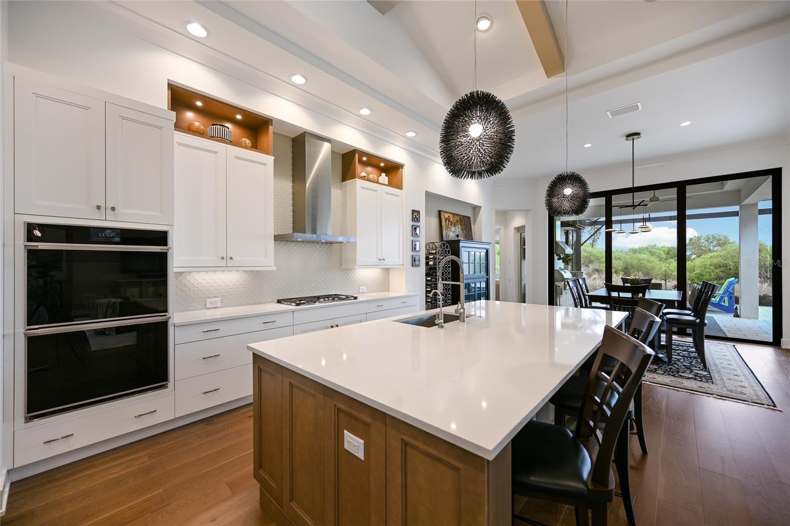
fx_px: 307
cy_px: 263
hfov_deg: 104.3
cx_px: 395
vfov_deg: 81.1
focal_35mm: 14
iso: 100
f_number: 4.5
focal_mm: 14
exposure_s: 1/80
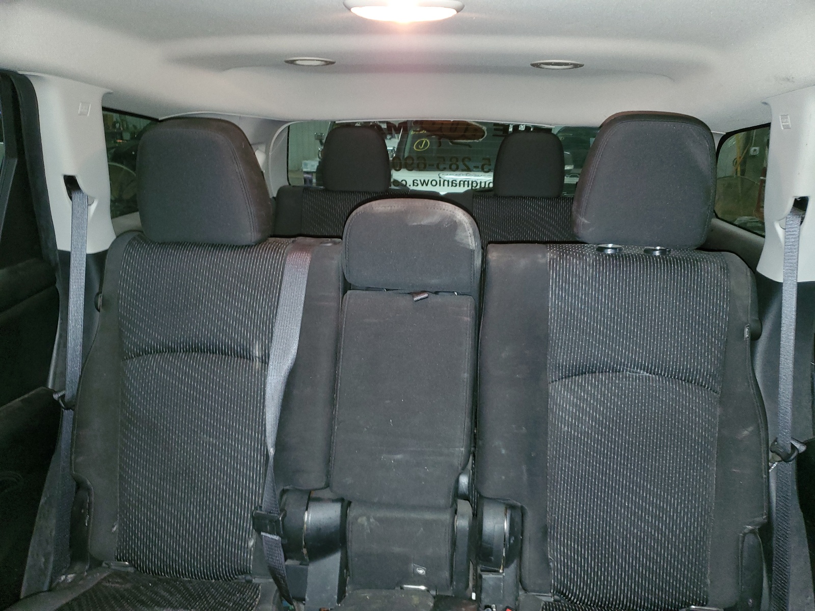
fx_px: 612
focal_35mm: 26
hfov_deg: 67.3
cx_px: 408
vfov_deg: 53.1
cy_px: 306
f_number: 1.5
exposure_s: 1/10
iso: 145
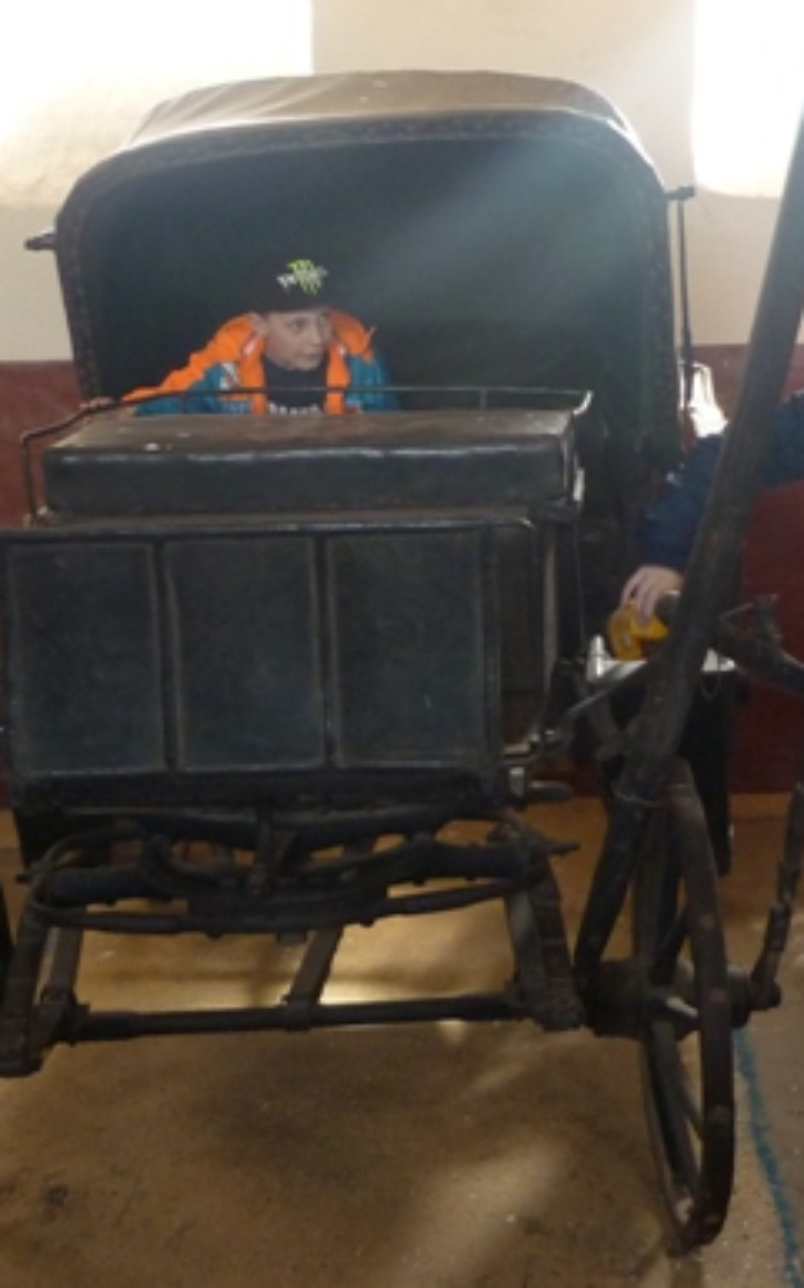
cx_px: 497
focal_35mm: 58
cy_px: 521
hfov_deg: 22.3
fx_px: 2035
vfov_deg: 35.0
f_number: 2.8
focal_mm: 5.5
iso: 250
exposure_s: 1/30
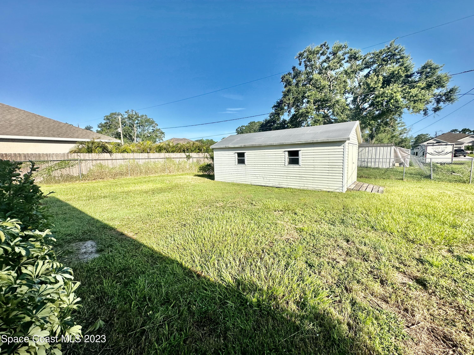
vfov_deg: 85.7
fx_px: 192
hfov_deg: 102.1
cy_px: 178
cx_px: 237
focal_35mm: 14
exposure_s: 1/2092
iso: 50
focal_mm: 2.22
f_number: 2.2
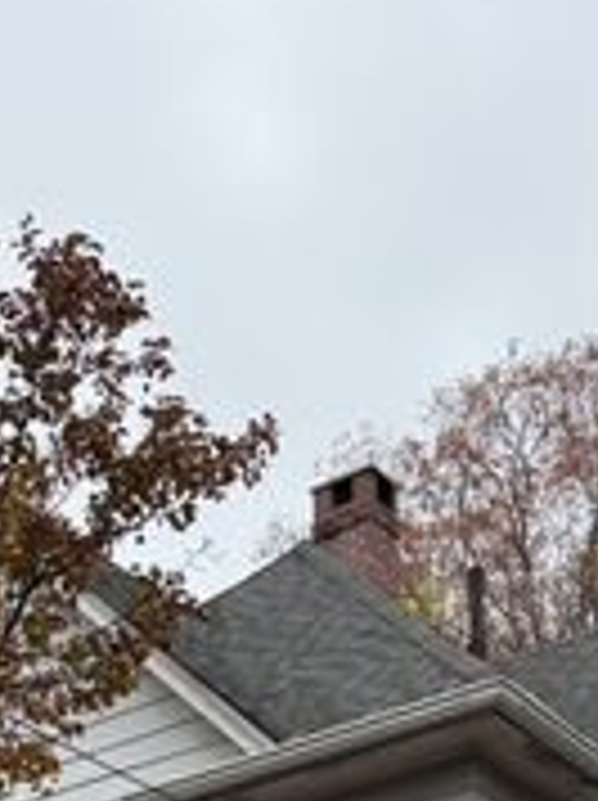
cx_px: 324
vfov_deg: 18.8
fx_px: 2078
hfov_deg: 16.4
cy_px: 1253
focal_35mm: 90
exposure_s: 1/527
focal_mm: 6.76
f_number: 1.78
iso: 80
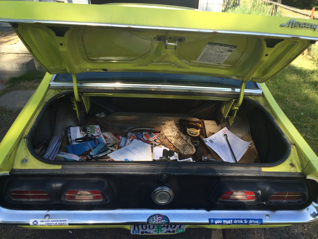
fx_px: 276
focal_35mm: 30
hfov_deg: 60.0
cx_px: 159
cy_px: 120
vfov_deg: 46.8
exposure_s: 1/471
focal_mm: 4.1
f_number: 2.2
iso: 32
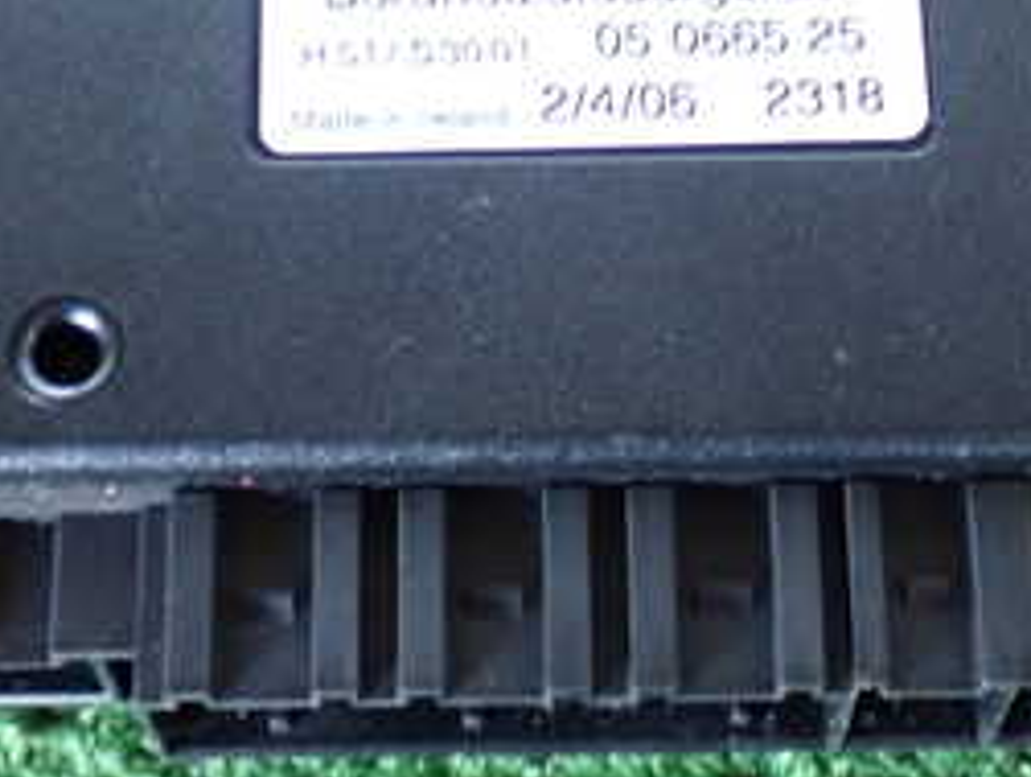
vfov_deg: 14.0
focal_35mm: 105
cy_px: 33
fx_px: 3132
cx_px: 571
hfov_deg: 18.7
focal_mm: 7.84
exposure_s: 1/20
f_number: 2.9
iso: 800
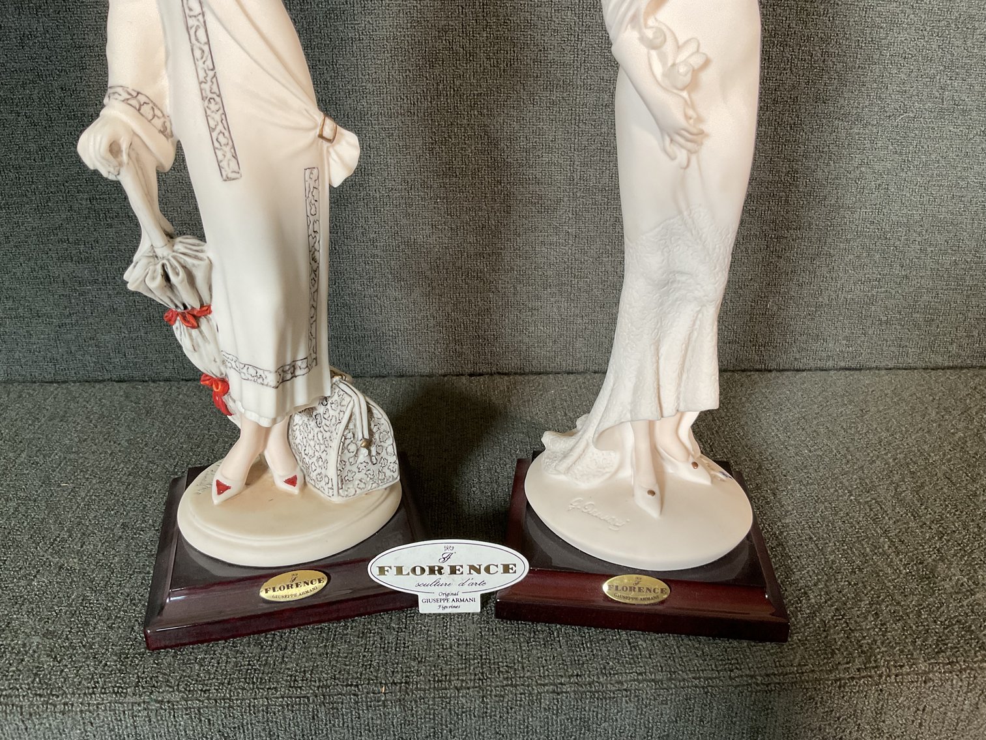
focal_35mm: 29
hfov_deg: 61.7
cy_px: 370
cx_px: 493
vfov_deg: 48.2
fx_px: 826
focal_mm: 3
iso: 80
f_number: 1.8
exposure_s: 1/60
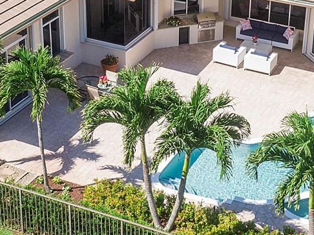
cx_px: 176
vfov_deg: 18.3
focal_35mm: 79
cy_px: 11
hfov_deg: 24.7
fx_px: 716
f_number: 2.8
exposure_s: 1/1000
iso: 100
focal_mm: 4.39
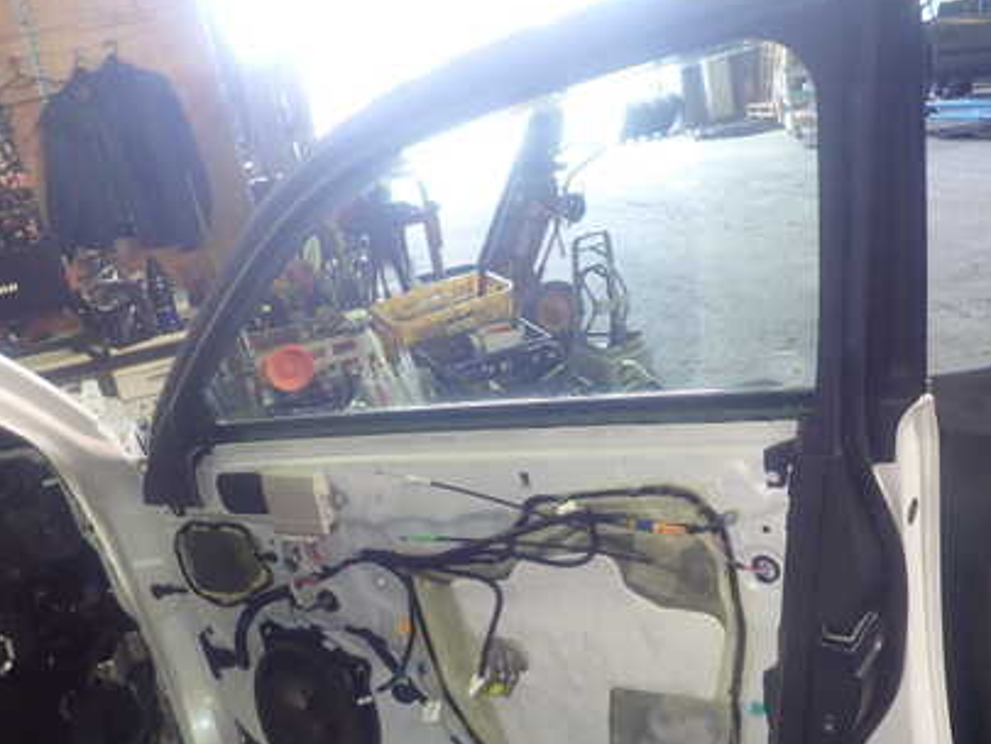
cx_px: 538
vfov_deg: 38.7
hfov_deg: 50.1
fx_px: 1060
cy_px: 399
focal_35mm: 37
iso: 200
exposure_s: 1/30
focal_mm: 4.5
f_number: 2
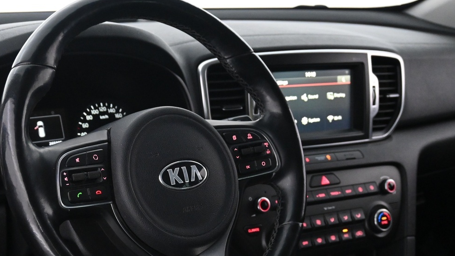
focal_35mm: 58
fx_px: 704
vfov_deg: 20.3
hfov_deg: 35.5
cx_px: 155
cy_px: 217
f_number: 4
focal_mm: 22.5
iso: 2800
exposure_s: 1/40
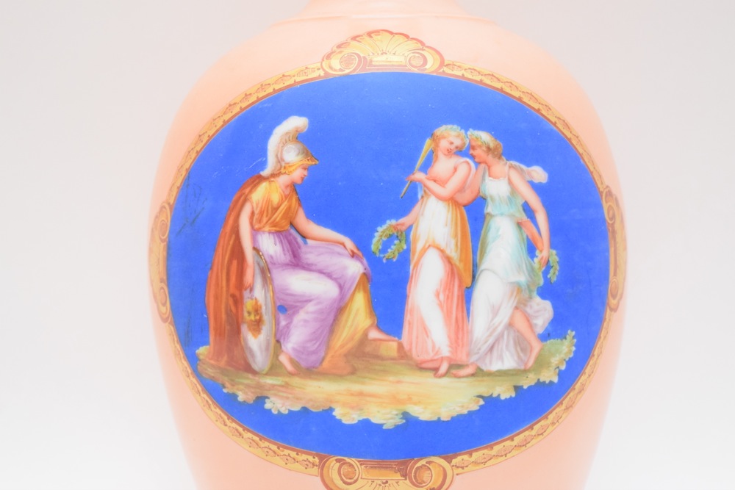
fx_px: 1685
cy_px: 245
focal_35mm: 82
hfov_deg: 24.6
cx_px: 368
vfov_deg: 16.6
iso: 3200
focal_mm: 55
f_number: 5.6
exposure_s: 1/60
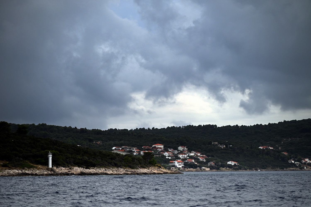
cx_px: 156
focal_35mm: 145
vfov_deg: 9.5
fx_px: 1253
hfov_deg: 14.1
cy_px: 104
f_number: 4.8
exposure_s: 1/1000
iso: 250
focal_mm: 145
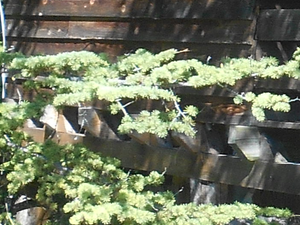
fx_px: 1663
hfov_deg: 9.8
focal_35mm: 192
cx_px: 521
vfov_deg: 7.7
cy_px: 153
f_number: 3.4
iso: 80
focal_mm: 4.7
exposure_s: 1/250
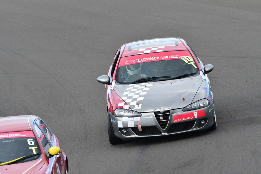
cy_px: 87
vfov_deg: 2.4
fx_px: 4243
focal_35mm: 585
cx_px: 130
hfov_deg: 3.5
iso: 640
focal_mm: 390
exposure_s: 1/640
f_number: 7.1
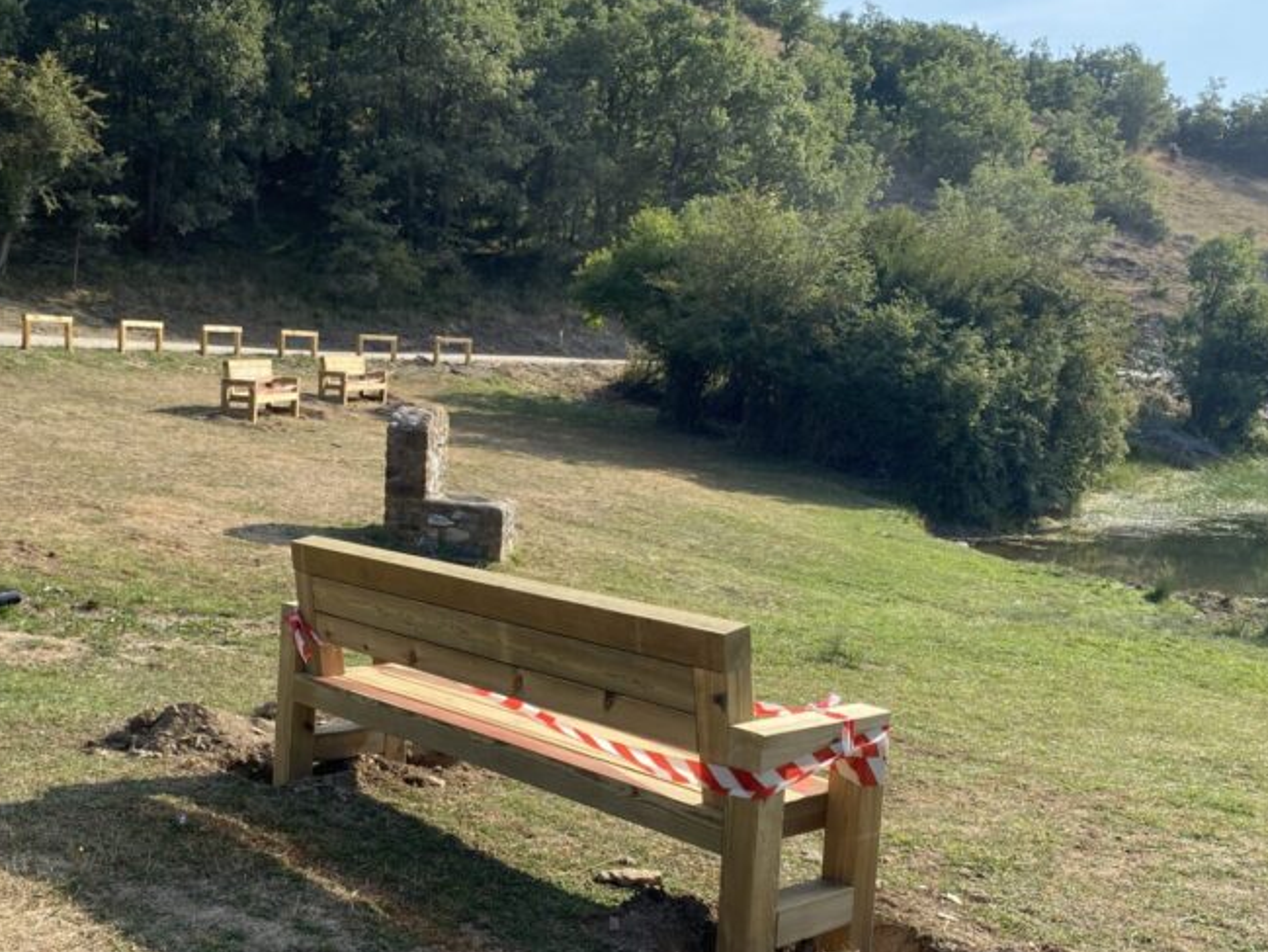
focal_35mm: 41
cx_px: 406
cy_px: 577
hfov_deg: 45.0
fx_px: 1502
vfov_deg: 35.0
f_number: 1.8
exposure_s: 1/1147
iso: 32
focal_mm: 4.25
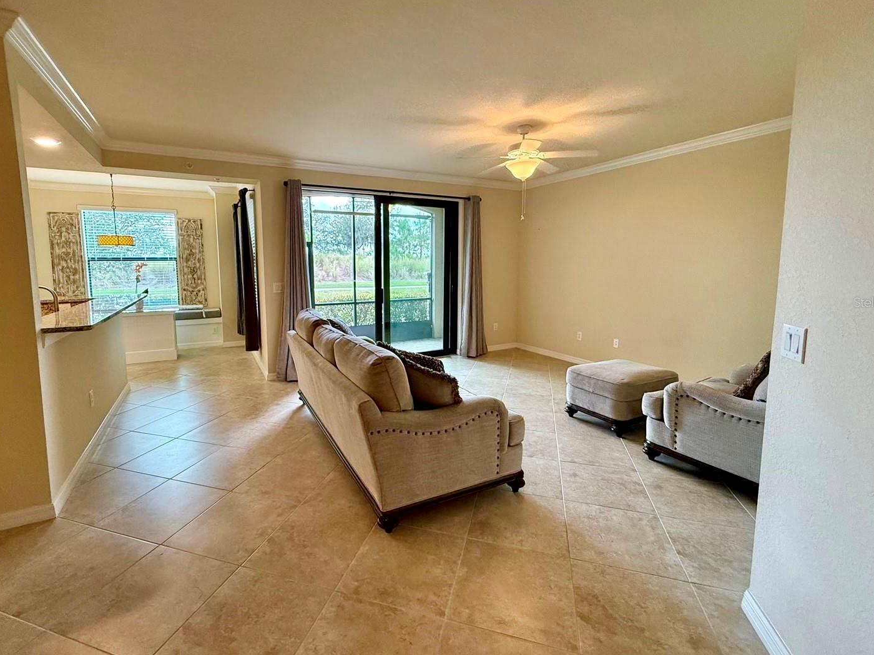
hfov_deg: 94.4
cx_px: 413
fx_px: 404
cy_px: 302
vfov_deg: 78.0
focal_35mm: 16
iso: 250
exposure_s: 1/120
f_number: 2.2
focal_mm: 2.22
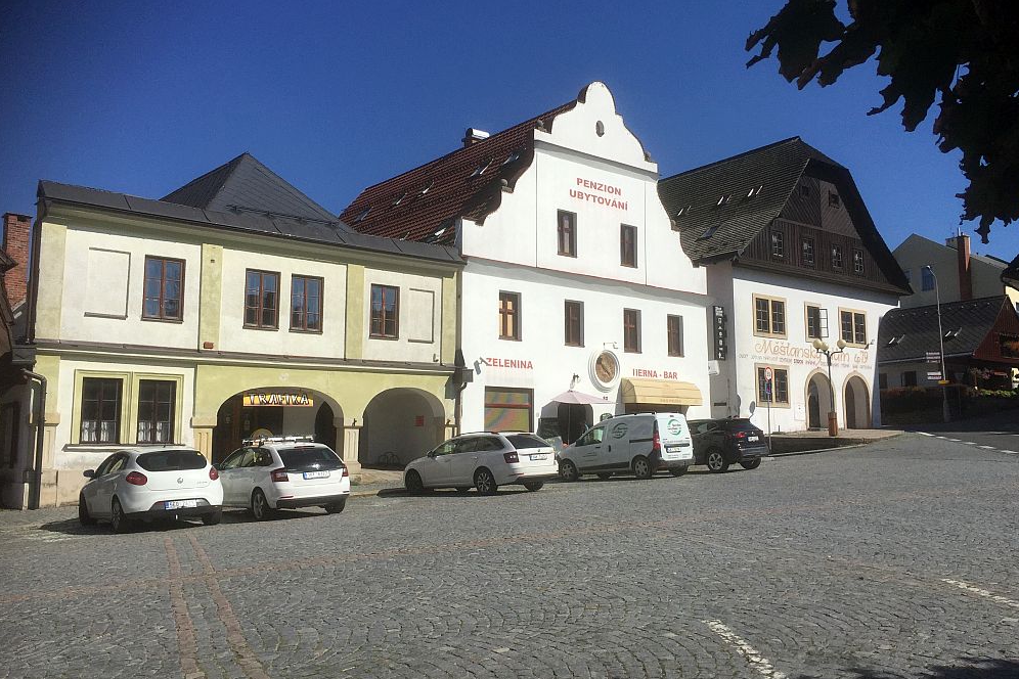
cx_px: 503
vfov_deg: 42.3
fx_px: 877
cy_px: 358
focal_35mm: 31
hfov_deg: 60.3
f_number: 2.2
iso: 32
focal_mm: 4.15
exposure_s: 1/4950
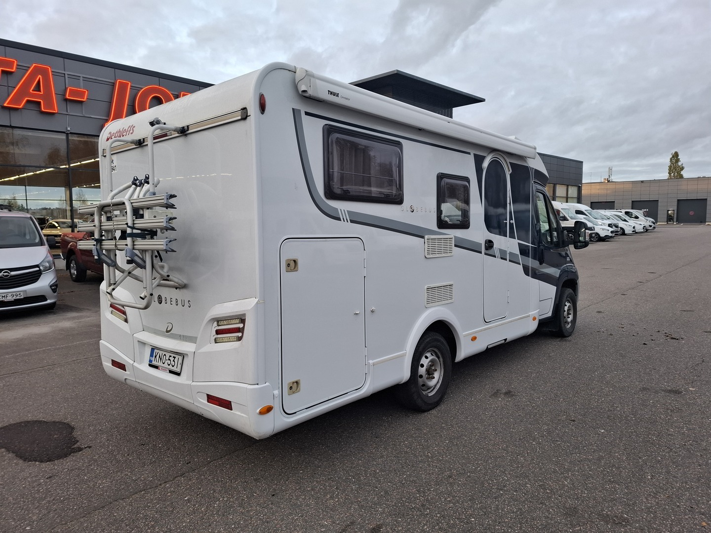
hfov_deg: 73.9
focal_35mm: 23
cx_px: 356
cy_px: 266
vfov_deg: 58.9
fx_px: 472
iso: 50
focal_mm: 5.54
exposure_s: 1/100
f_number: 1.8
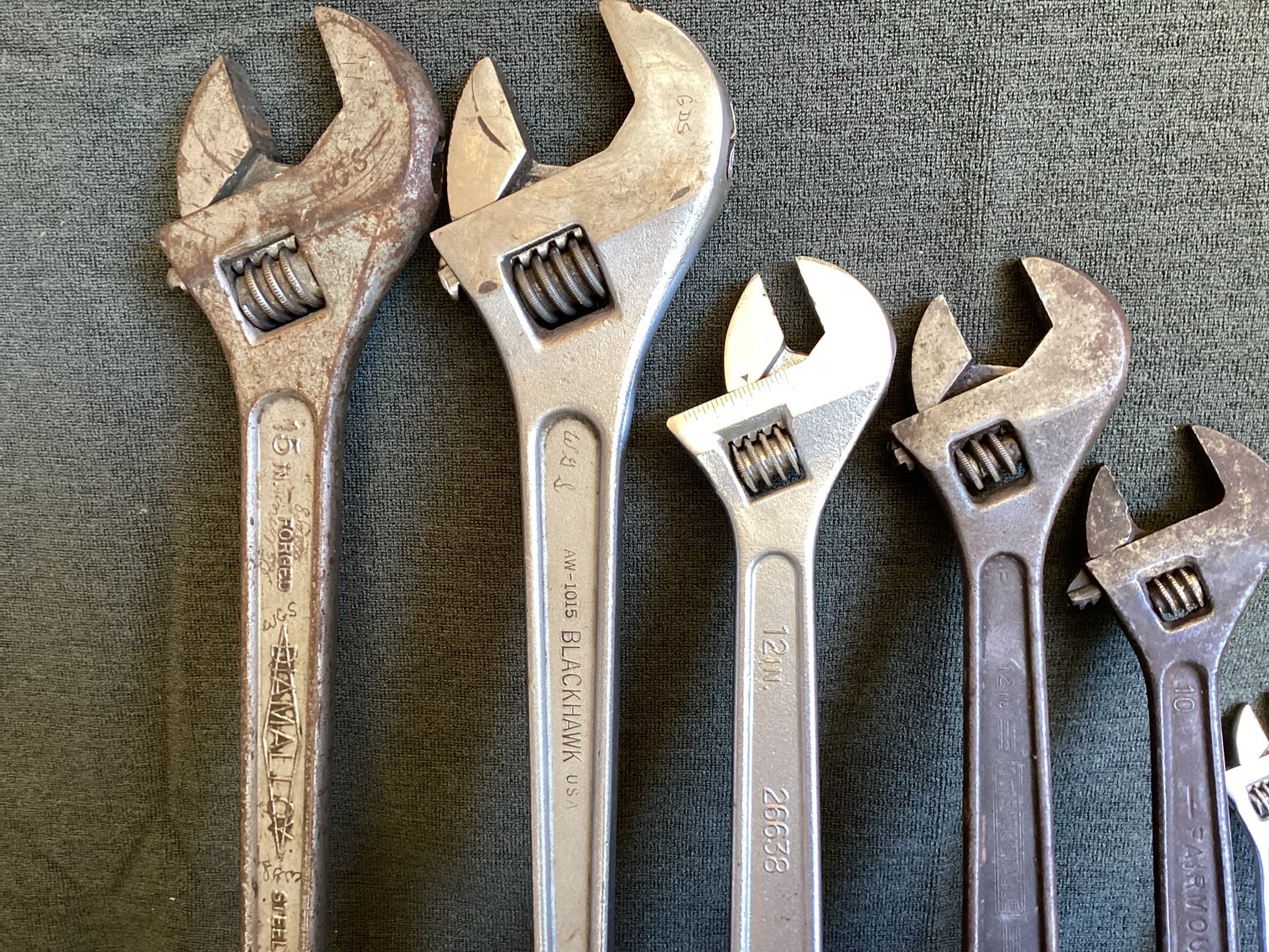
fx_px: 1137
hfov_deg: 58.3
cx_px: 634
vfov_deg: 45.4
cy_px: 476
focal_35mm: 31
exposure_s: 1/60
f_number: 2.4
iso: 125
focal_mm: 3.3
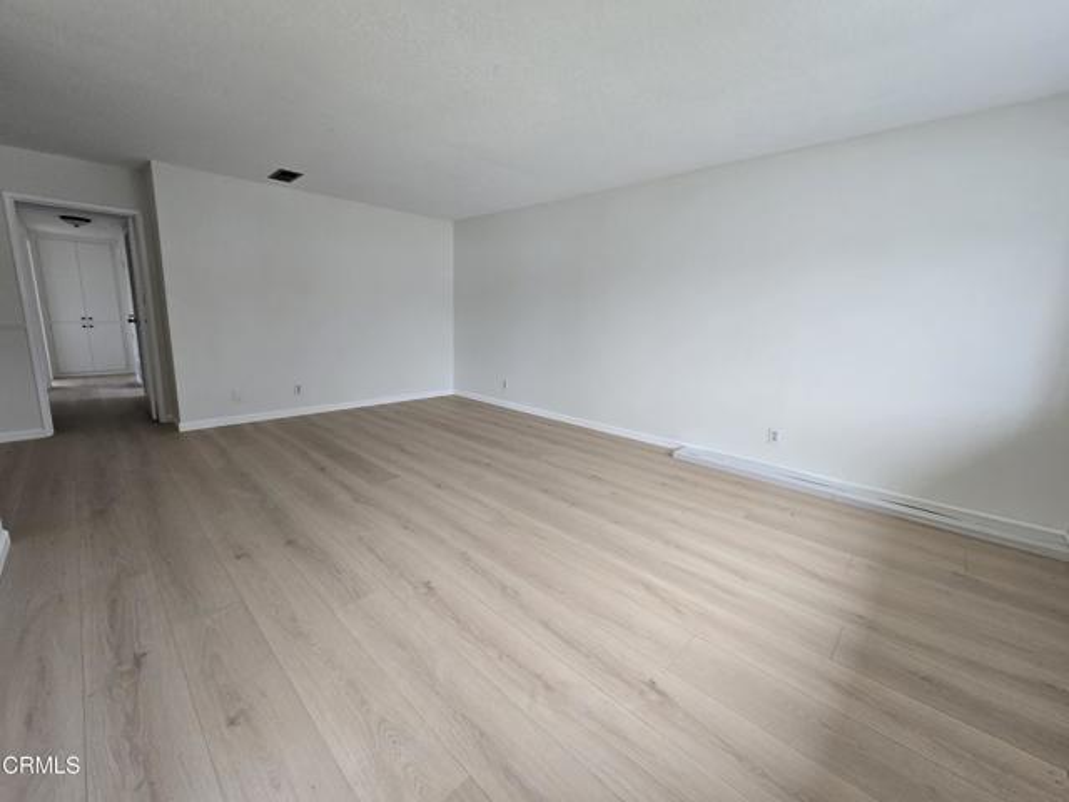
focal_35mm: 13
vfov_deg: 89.9
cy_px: 401
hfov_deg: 106.2
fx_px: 401
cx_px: 534
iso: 200
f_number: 2.2
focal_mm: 2.2
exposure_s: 1/60
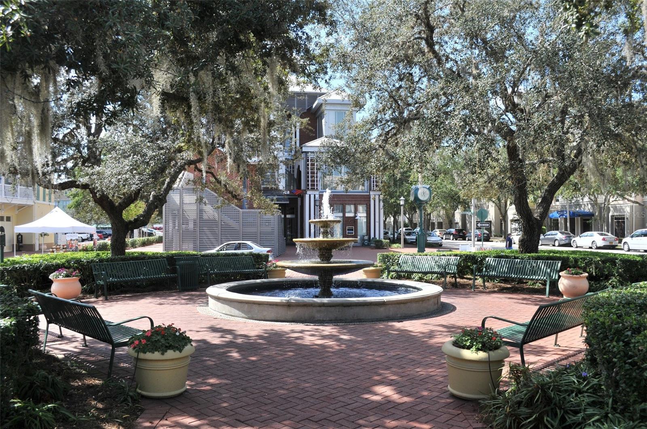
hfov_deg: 57.3
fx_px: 592
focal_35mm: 33
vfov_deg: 39.9
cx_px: 324
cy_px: 214
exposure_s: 1/250
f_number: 8
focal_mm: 22
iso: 200
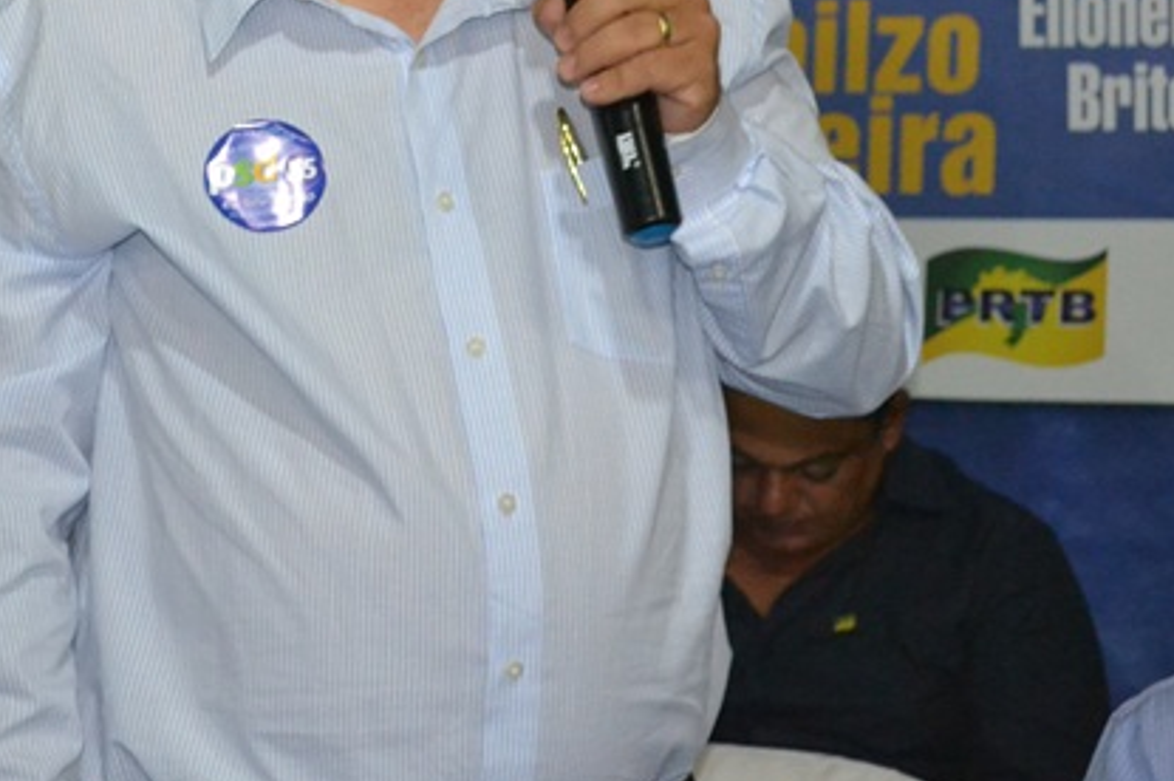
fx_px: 3584
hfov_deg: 18.6
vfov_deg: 12.4
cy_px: 216
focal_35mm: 110
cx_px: 430
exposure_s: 1/60
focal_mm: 38
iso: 3200
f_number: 5
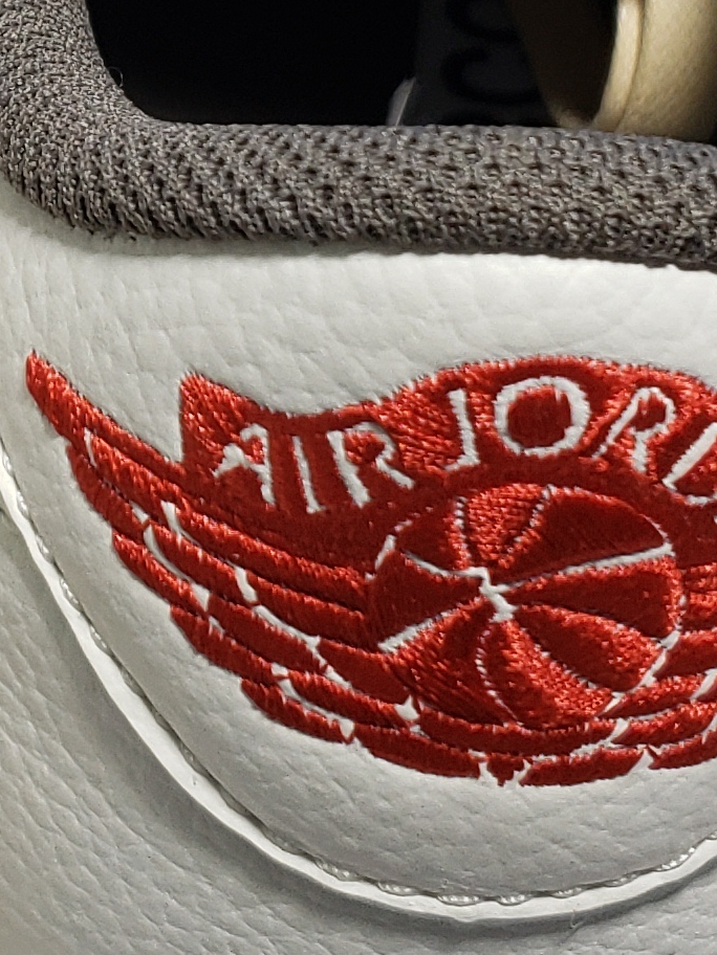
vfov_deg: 16.9
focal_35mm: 115
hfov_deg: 12.7
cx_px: -56
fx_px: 3176
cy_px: 72
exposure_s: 1/337
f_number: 1.5
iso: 50
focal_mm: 4.3
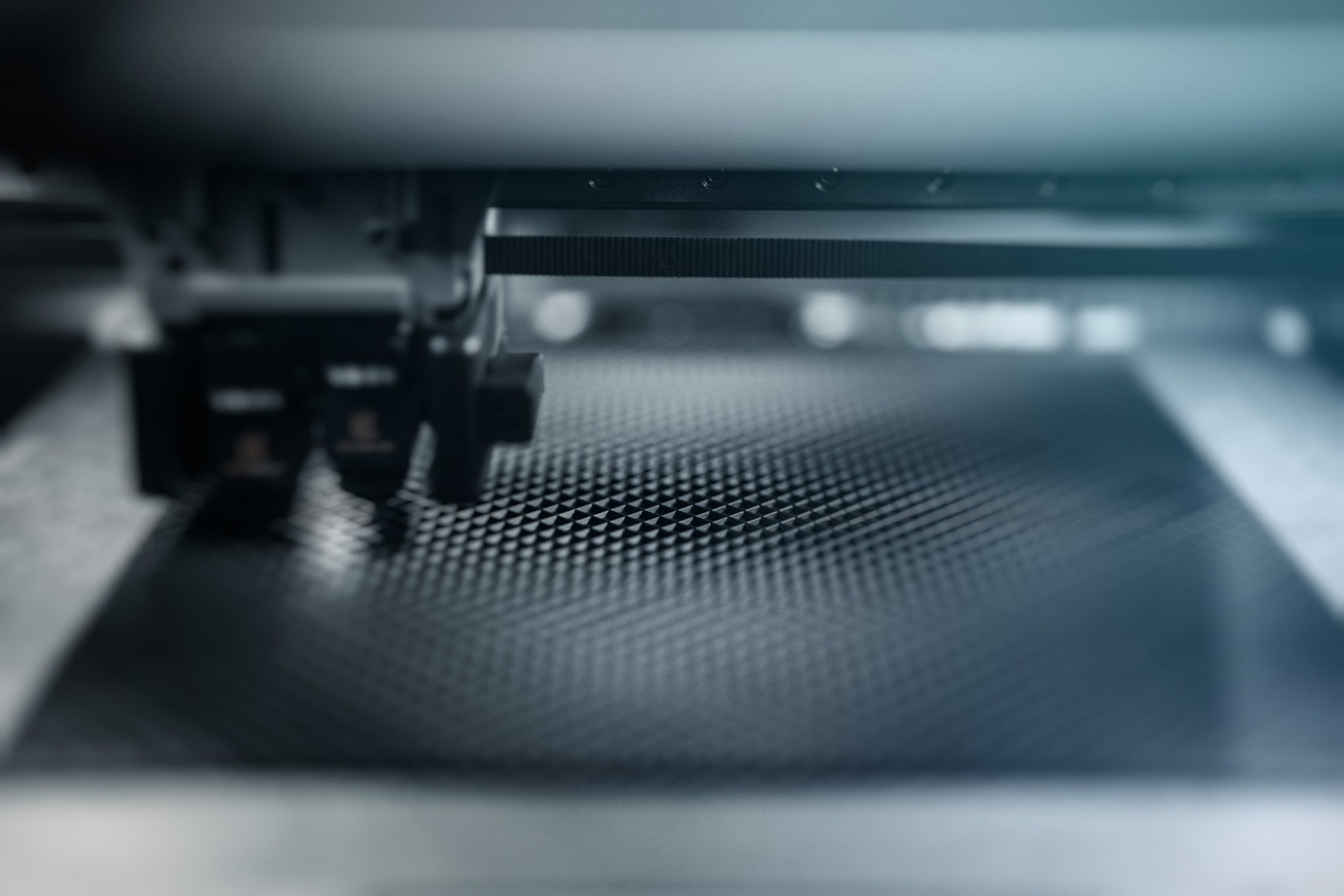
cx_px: 672
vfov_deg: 27.0
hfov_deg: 39.6
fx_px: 1866
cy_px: 448
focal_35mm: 50
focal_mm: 50
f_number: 1.2
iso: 1250
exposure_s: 1/160
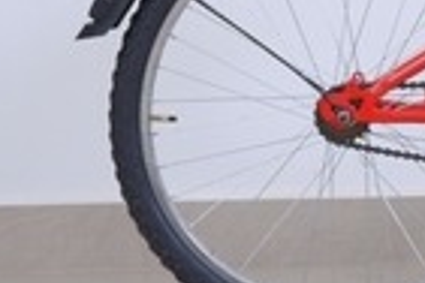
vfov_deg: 4.2
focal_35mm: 326
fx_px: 3848
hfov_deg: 6.2
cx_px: 723
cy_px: -66
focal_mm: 92
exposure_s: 1/160
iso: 100
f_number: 9
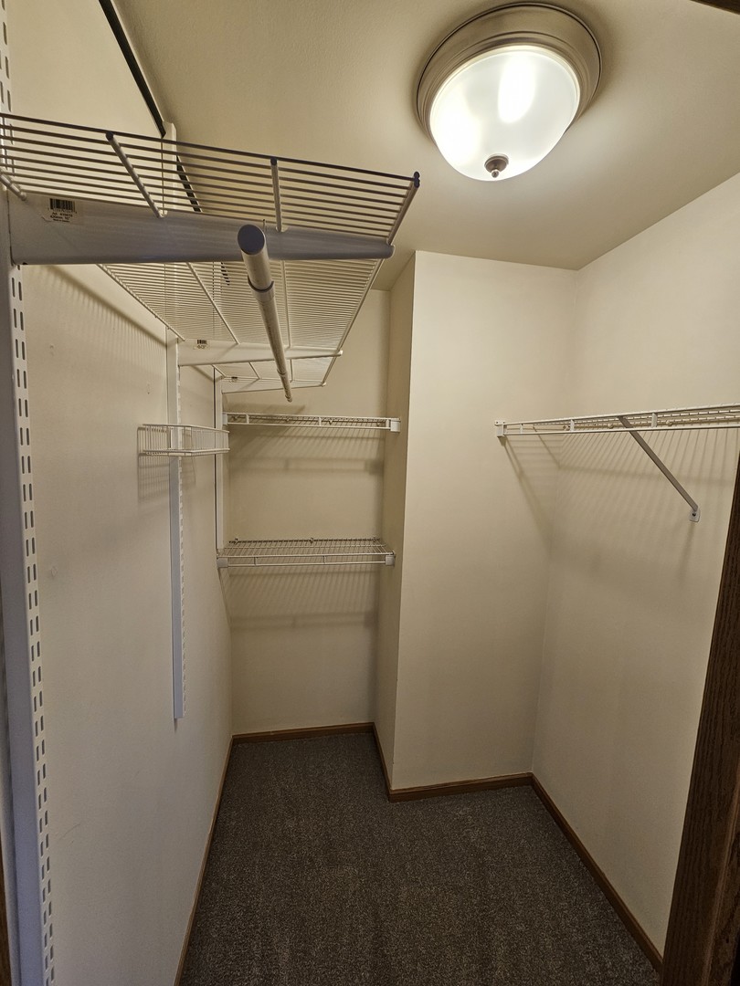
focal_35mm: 13
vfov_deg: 106.2
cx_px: 370
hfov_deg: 89.9
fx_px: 371
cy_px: 493
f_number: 2.2
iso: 64
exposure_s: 1/60
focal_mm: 2.2
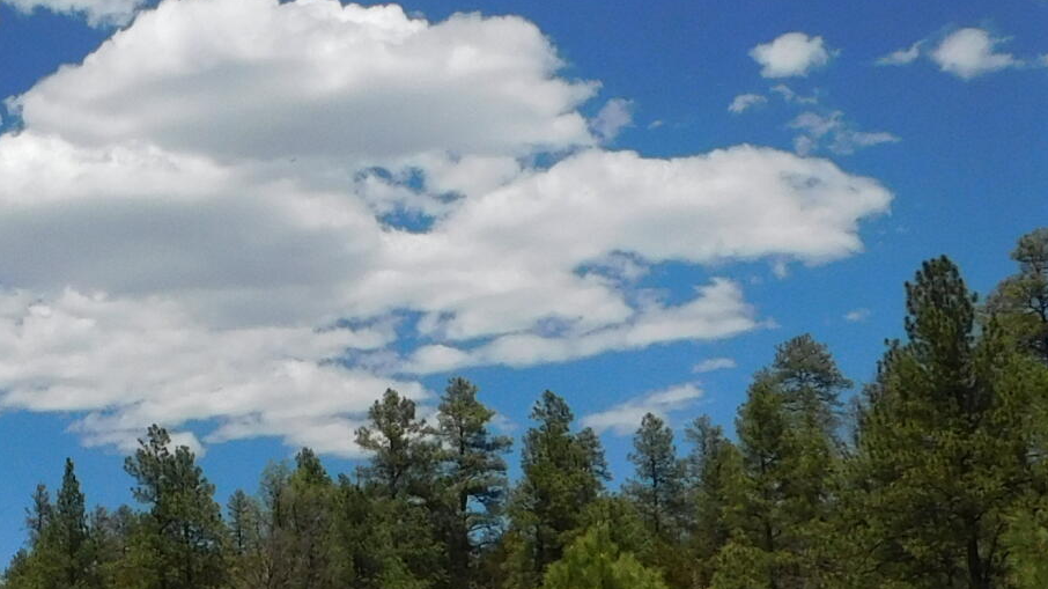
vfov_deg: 14.5
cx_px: -46
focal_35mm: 83
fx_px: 2306
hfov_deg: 24.2
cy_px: 360
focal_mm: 4
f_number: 6
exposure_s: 1/800
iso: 125
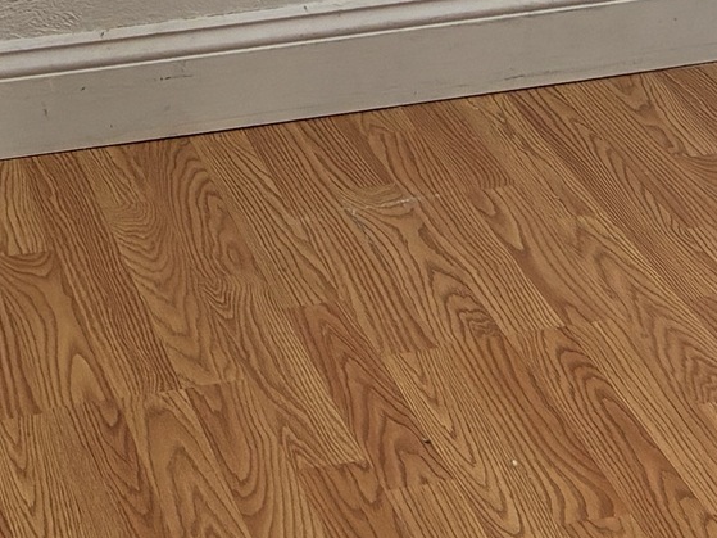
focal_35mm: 143
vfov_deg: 9.2
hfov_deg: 13.7
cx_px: 626
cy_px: -773
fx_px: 2961
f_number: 1.6
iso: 100
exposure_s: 1/60
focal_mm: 5.96
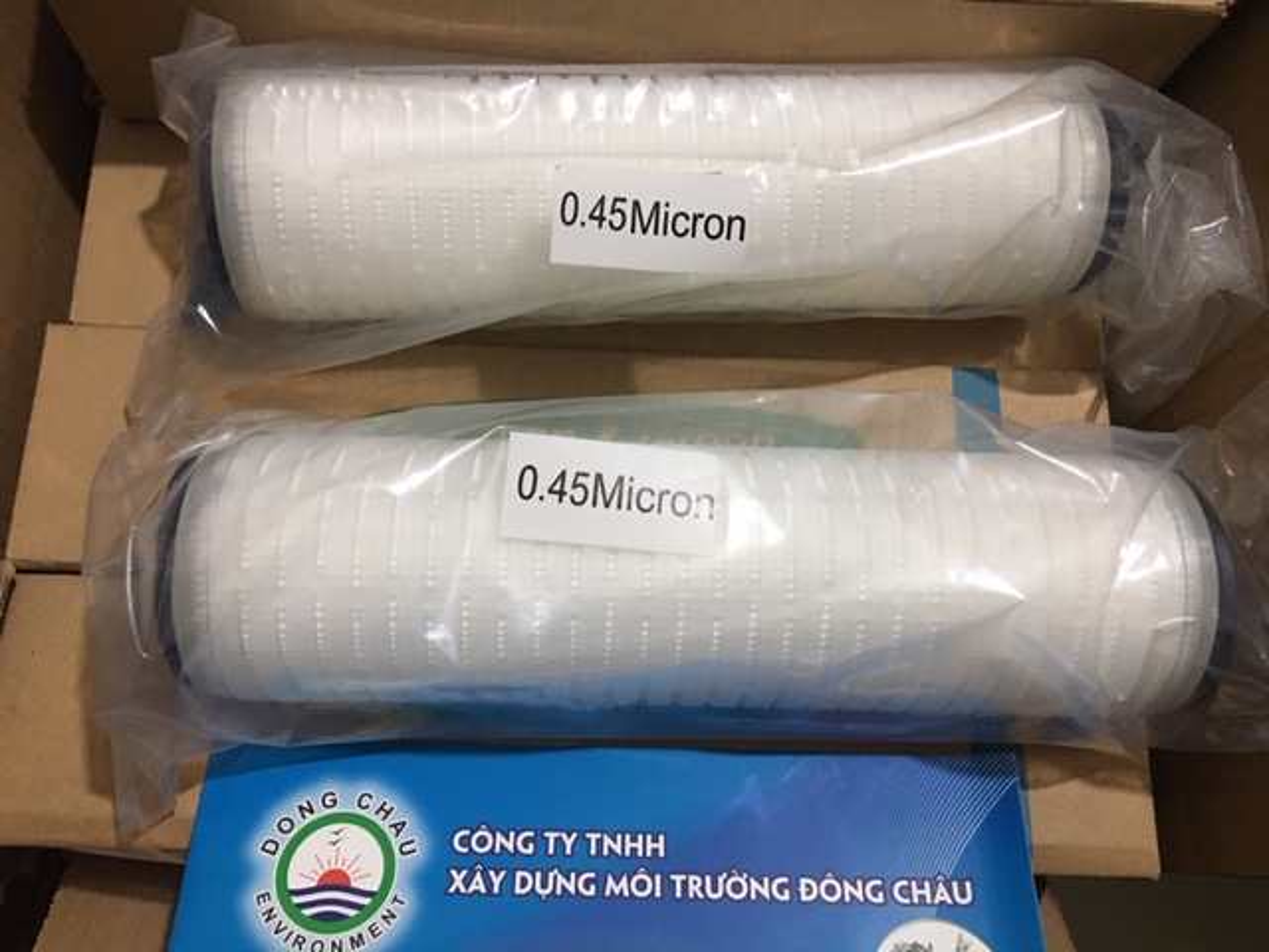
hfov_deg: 61.7
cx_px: 634
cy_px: 476
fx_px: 1063
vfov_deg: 48.2
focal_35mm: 29
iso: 100
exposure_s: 1/10
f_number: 2.2
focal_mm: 4.15
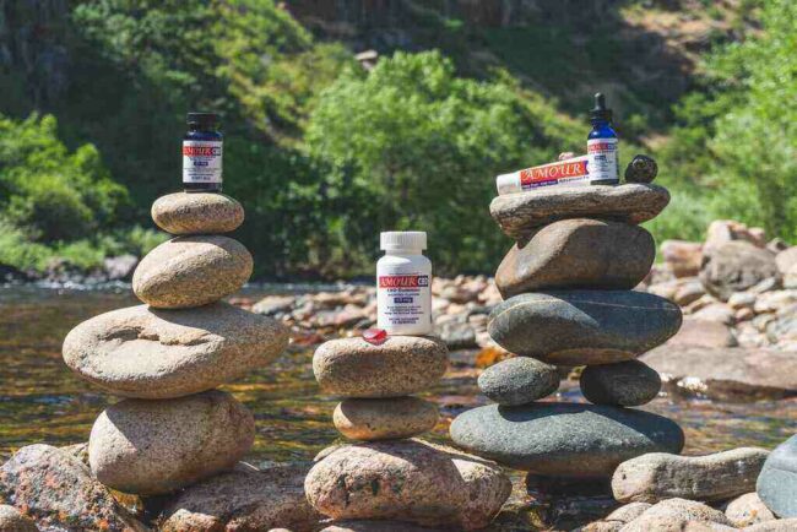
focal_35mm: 75
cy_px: 266
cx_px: 398
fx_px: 1661
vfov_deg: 18.2
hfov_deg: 27.0
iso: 100
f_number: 8
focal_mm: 50
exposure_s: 1/250
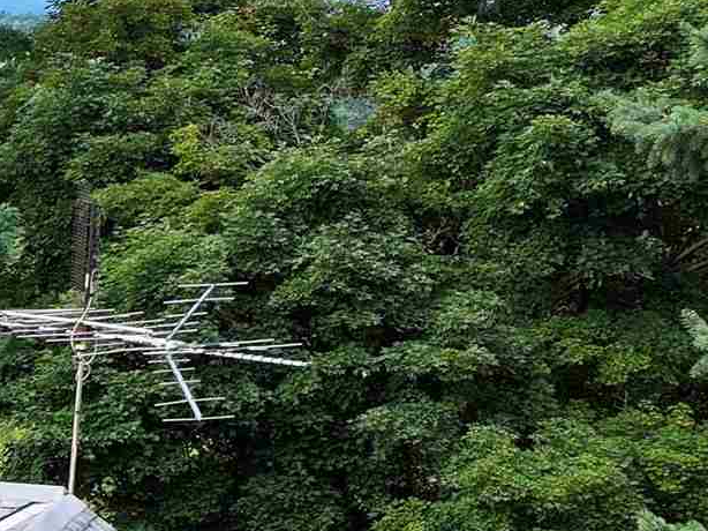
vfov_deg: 11.7
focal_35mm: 120
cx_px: -630
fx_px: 2453
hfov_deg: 14.2
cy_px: 825
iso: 160
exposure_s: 1/800
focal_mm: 12.29
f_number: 2.8
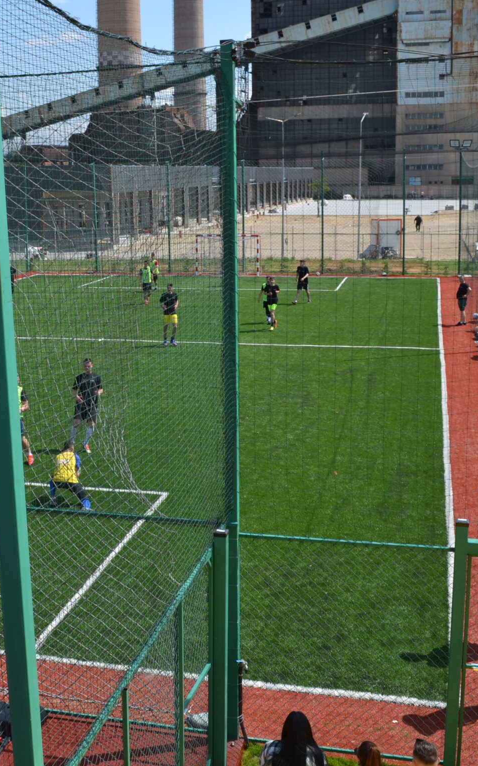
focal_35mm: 46
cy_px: 346
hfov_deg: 27.6
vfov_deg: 43.4
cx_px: 121
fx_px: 959
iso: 100
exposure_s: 1/250
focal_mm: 18
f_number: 7.1
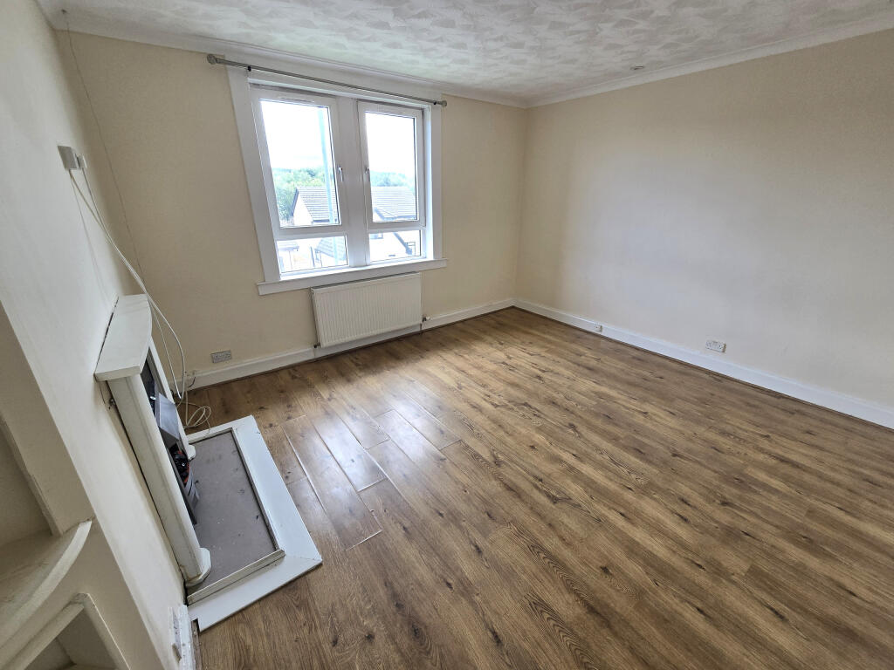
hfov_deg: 106.2
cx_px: 447
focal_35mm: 13
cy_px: 335
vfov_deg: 89.9
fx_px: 336
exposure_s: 1/100
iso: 64
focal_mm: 2.2
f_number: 2.2
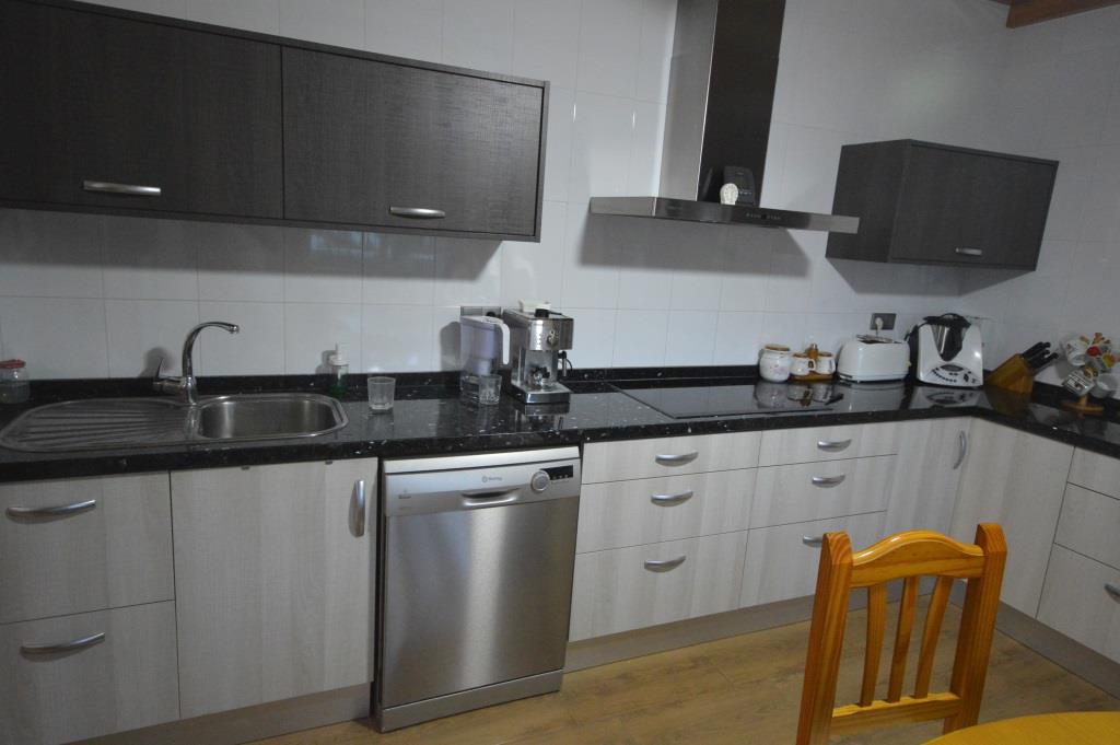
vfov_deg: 56.1
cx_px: 560
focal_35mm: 22
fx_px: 699
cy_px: 372
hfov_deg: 77.4
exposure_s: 1/40
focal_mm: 15
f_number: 5
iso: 3200
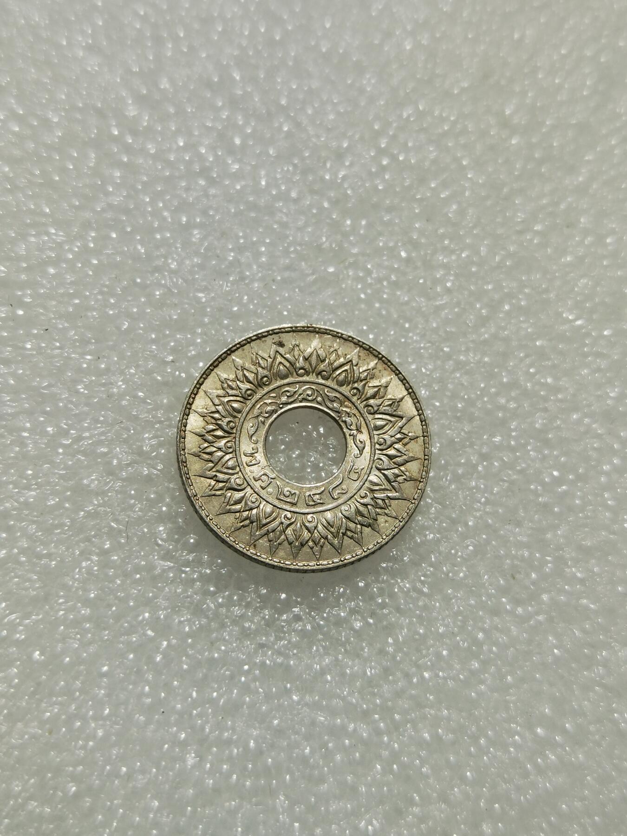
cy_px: 418
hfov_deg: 26.1
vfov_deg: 34.3
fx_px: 1352
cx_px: 314
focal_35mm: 56
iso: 64
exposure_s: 1/100
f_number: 1.9
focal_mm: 6.67
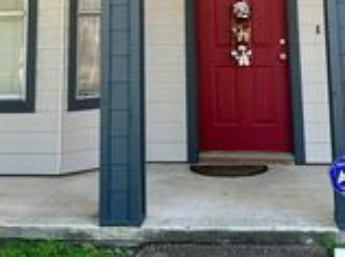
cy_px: -127
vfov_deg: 17.4
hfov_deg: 25.7
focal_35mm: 76
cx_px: 177
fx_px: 756
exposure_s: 1/514
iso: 80
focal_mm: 6.76
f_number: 1.78
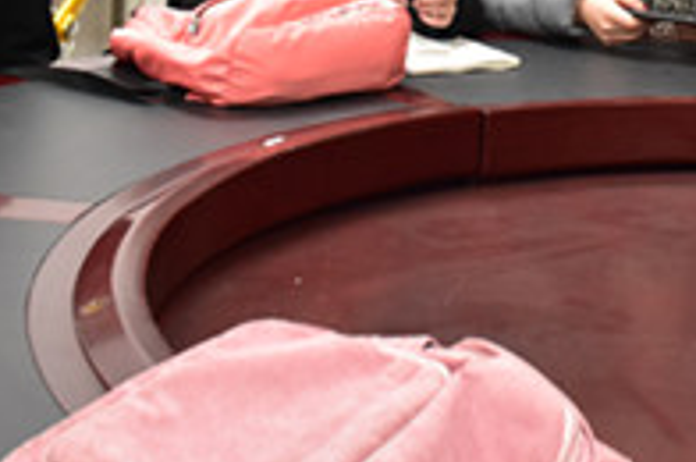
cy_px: -274
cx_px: 558
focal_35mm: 108
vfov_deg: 12.0
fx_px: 2085
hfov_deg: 18.8
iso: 1600
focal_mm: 22
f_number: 5.6
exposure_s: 1/40
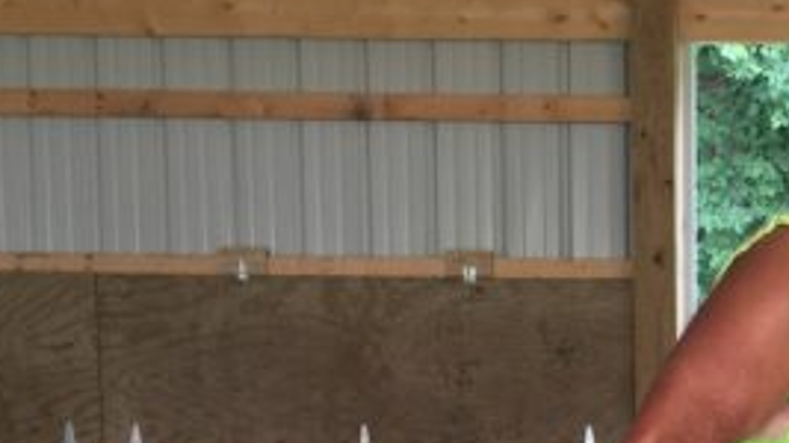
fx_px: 1903
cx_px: 878
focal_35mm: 91
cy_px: 535
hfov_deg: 22.1
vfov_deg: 12.9
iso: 40
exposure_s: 1/30
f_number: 2.2
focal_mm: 4.15
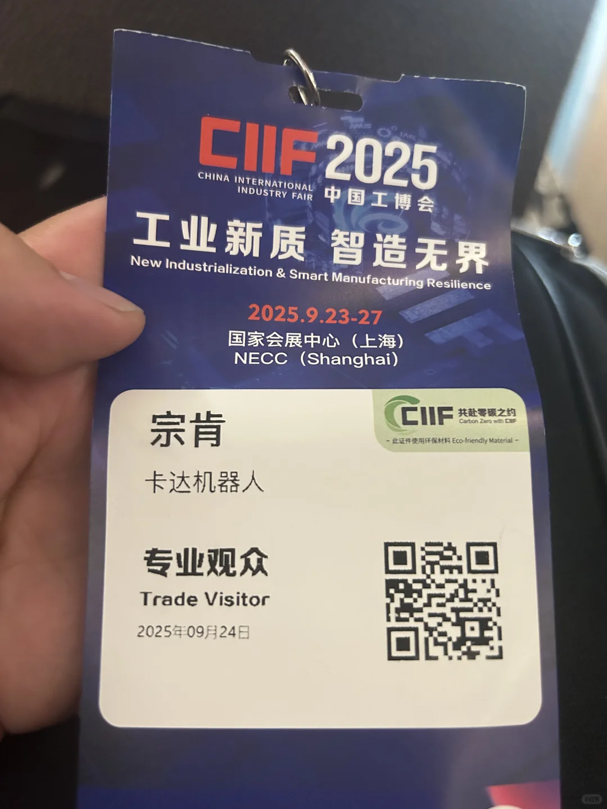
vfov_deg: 67.3
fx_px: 608
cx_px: 304
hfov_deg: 53.1
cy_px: 404
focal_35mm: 26
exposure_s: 1/54
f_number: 1.5
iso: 500
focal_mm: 5.7
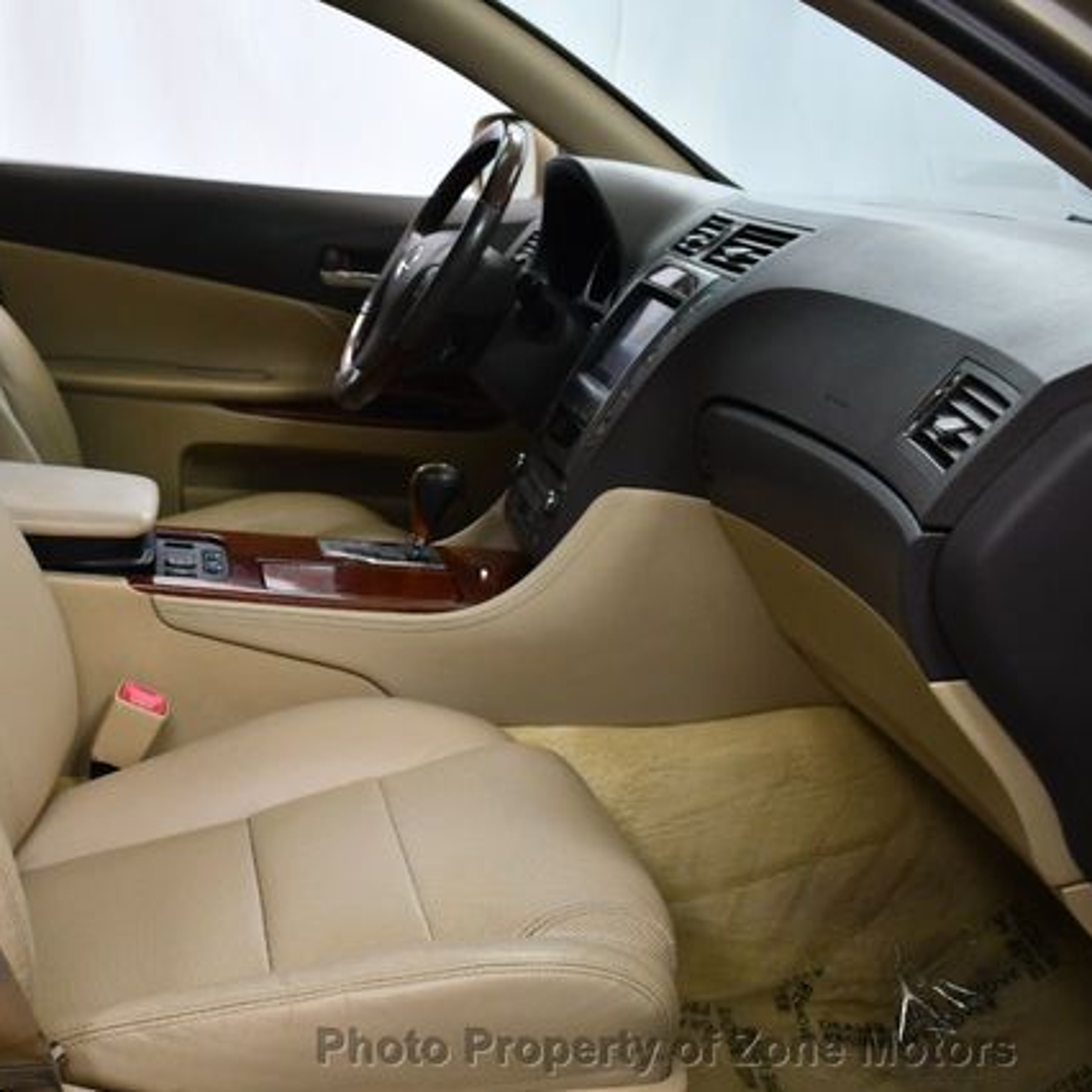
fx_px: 1642
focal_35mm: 46
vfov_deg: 36.8
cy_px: 547
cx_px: 279
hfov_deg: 36.0
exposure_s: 1/125
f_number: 3.5
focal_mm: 18
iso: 800
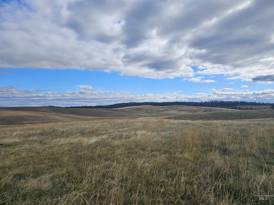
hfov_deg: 73.9
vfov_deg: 58.9
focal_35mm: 23
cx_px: 137
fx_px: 182
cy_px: 102
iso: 10
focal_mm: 6.3
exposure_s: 1/1038
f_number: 1.7
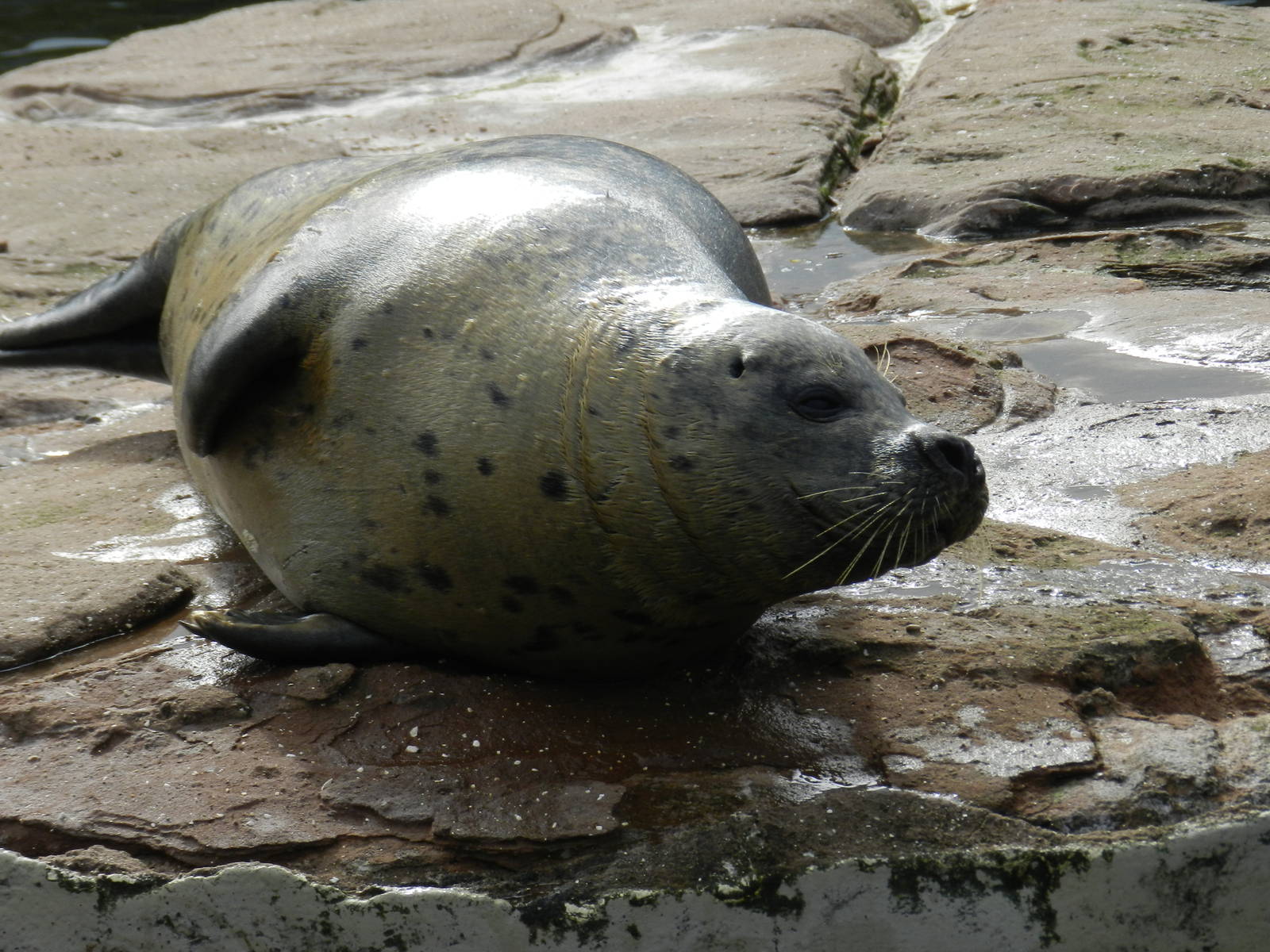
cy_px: 476
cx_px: 635
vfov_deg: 6.9
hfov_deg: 9.2
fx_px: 7888
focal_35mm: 215
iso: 160
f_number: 5.6
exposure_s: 1/500
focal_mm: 38.2
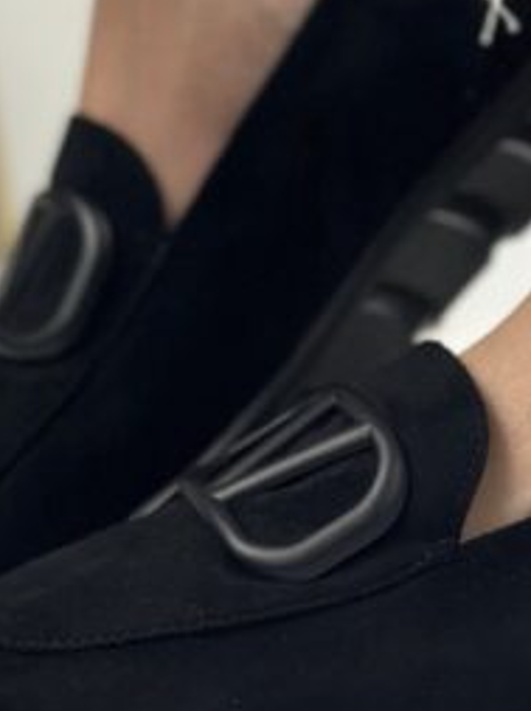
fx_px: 3117
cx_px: 478
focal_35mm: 152
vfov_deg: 12.9
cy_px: 67
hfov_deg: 9.7
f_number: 1.78
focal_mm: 6.86
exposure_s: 1/935
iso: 80
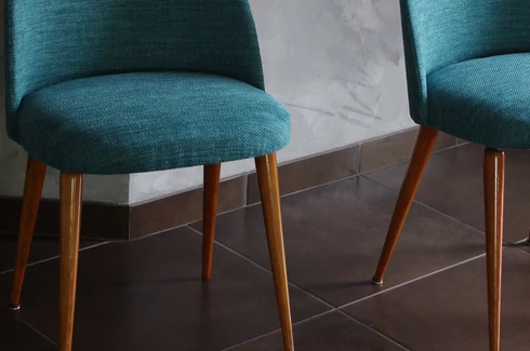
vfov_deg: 13.9
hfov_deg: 20.8
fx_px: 1440
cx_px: 299
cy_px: 118
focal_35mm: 98
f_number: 4.5
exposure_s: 1/13
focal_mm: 40
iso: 800
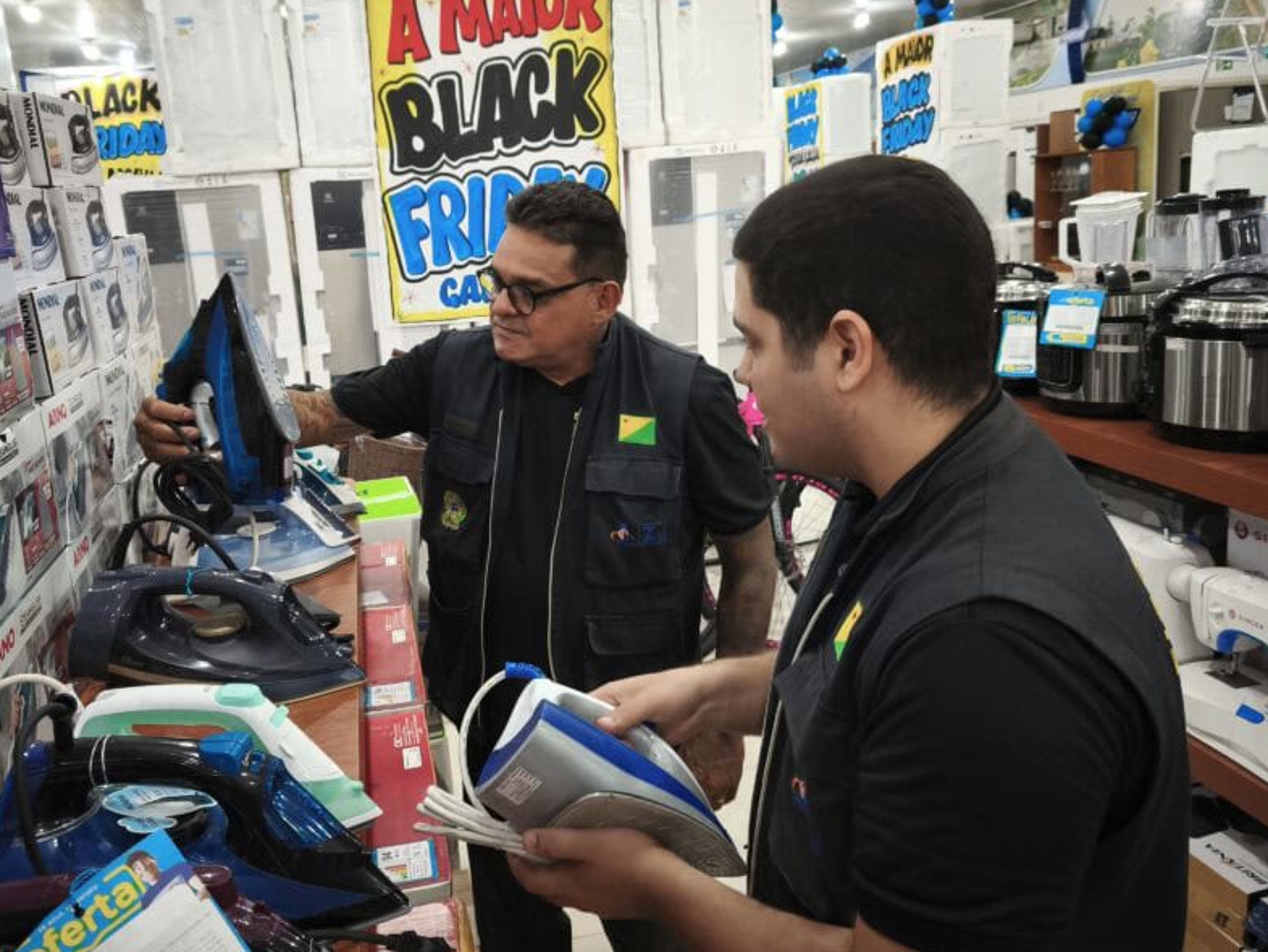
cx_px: 585
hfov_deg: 59.9
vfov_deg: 46.7
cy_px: 402
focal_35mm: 30
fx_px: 1099
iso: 400
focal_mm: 5.3
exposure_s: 1/120
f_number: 1.7
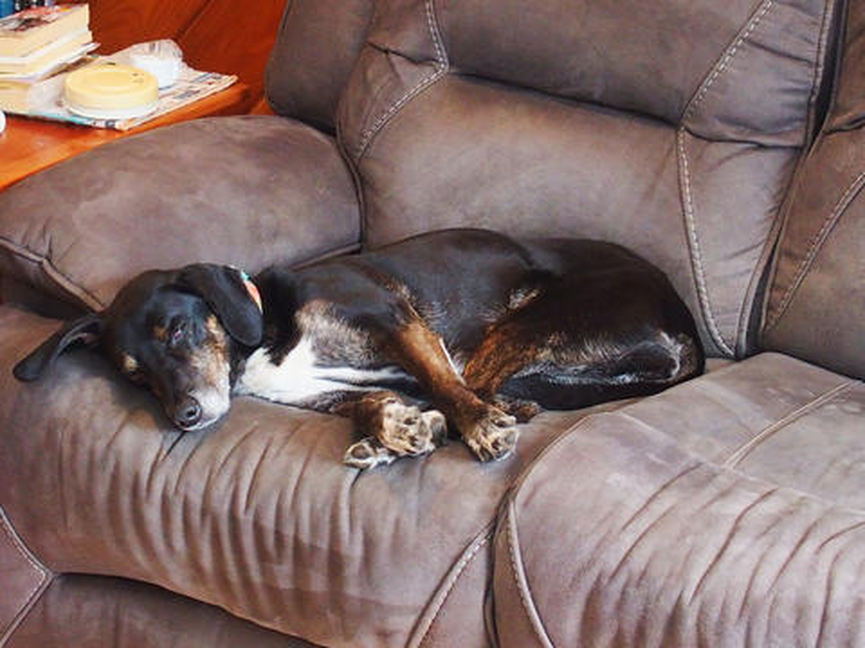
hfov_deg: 33.8
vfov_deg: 25.7
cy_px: 324
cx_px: 432
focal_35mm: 57
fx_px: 1424
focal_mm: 12
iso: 800
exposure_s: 1/50
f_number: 2.8
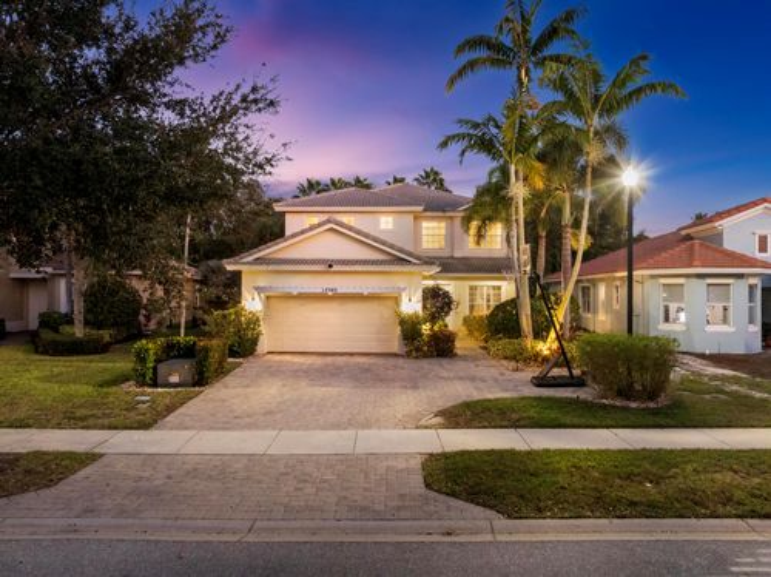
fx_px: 534
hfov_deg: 71.6
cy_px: 288
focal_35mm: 24
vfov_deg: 56.7
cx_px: 386
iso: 2810
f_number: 8
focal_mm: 12.29
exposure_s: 1/2.5
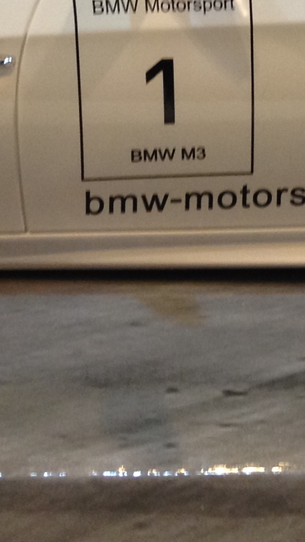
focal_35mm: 136
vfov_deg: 15.3
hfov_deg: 8.8
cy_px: -95
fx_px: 1954
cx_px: 354
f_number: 2.4
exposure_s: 1/20
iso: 100
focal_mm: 4.28
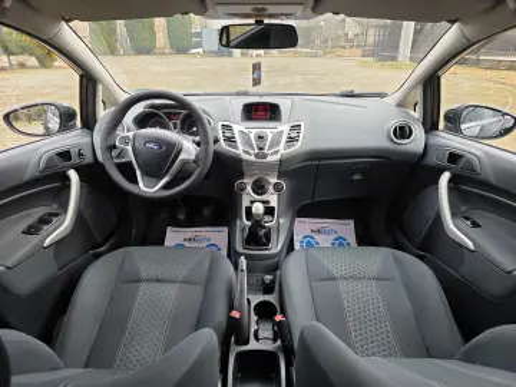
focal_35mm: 23
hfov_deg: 73.9
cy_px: 194
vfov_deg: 58.9
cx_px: 258
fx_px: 343
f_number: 1.7
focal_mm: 6.3
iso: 40
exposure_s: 1/180
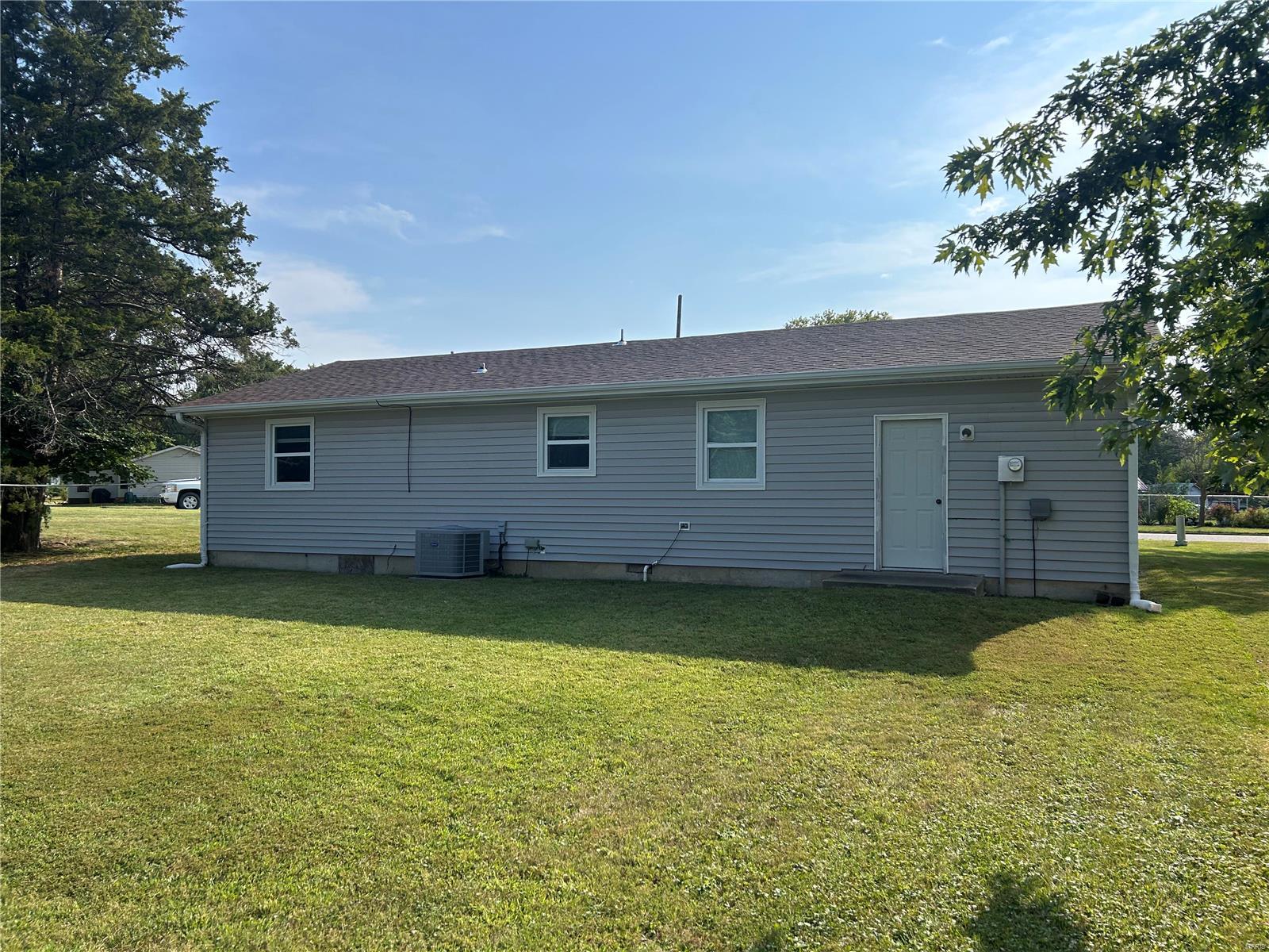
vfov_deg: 53.1
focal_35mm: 26
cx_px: 634
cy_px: 476
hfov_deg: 67.3
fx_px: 953
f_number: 1.5
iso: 50
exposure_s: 1/5319
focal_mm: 5.7
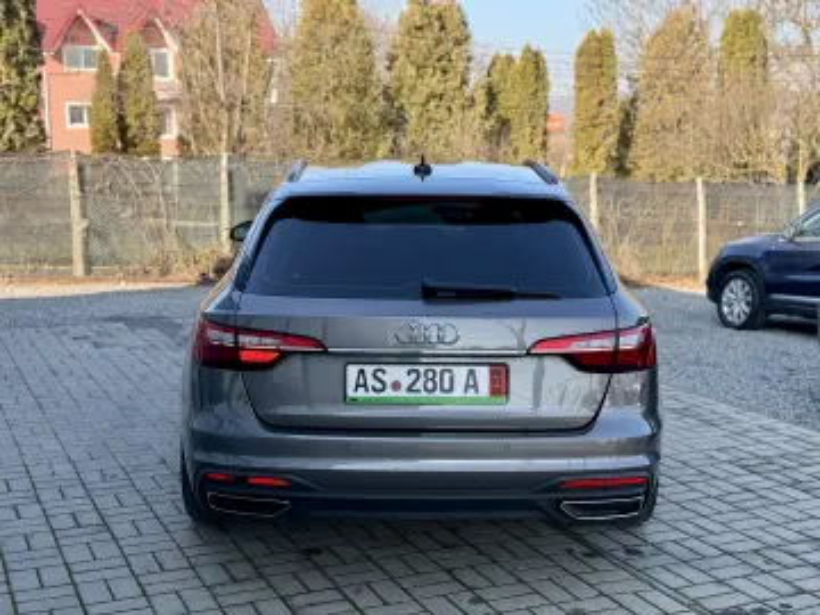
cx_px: 410
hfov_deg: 39.7
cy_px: 308
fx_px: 1137
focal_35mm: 48
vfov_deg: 30.3
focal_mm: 6.76
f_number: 1.78
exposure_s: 1/1085
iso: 80
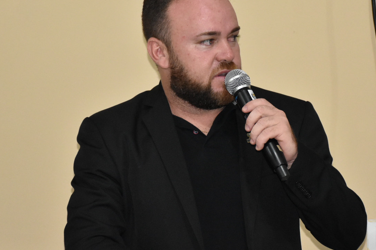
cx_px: 219
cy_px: 119
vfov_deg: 9.3
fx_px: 1545
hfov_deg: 13.9
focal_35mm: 148
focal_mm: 66
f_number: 5
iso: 3200
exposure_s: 1/100
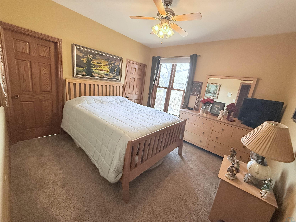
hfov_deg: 102.1
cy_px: 111
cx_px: 148
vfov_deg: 85.7
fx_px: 120
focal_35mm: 14
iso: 500
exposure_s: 1/120
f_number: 2.2
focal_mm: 2.22
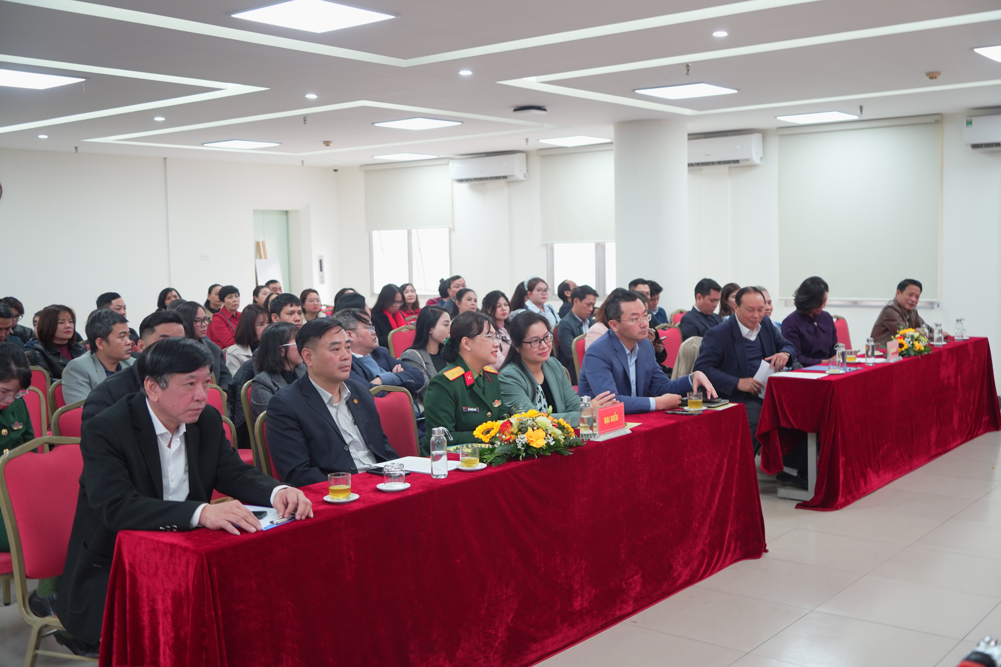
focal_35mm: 37
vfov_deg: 35.9
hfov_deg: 51.9
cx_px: 500
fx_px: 1029
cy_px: 334
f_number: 3.2
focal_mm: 37
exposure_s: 1/125
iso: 640
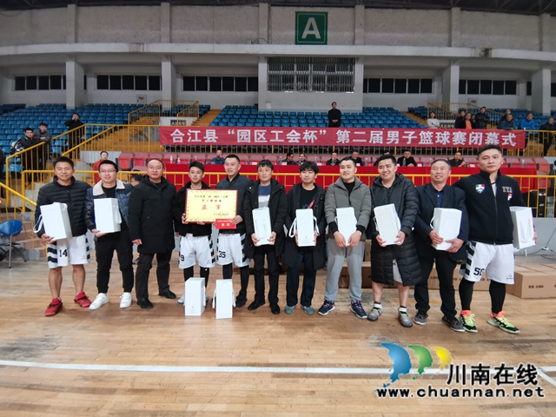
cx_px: 278
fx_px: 273
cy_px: 208
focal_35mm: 17
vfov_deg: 74.7
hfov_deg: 91.0
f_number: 2.2
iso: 400
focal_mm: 2.26
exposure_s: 1/25
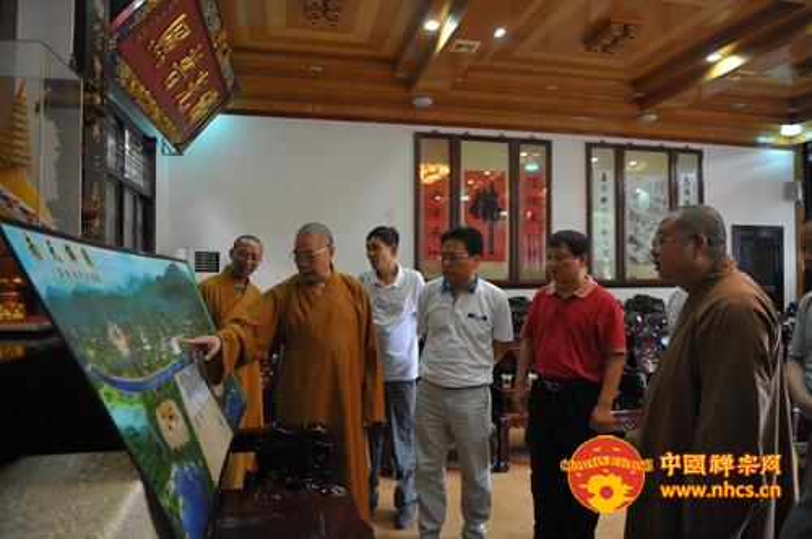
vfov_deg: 53.0
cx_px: 406
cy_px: 270
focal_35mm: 24
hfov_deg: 73.8
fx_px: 541
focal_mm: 24
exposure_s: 1/30
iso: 900
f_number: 2.8
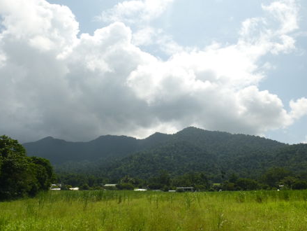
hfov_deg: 60.0
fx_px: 266
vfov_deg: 46.8
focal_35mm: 30
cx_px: 152
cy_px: 116
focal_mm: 4.3
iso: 100
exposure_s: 1/1600
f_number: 4
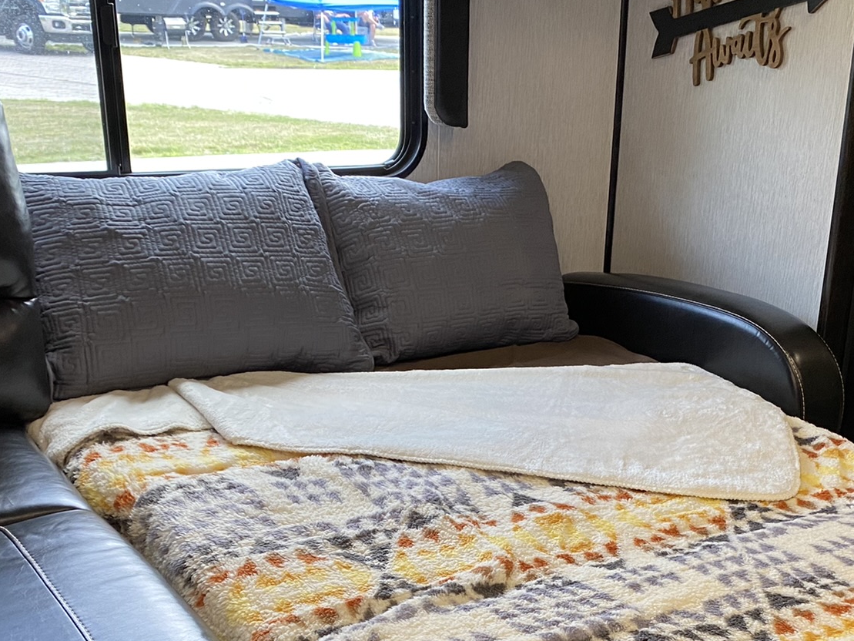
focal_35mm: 48
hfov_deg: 39.1
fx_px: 1184
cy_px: 537
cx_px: 589
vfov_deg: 29.4
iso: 125
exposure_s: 1/70
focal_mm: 4.25
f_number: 1.8
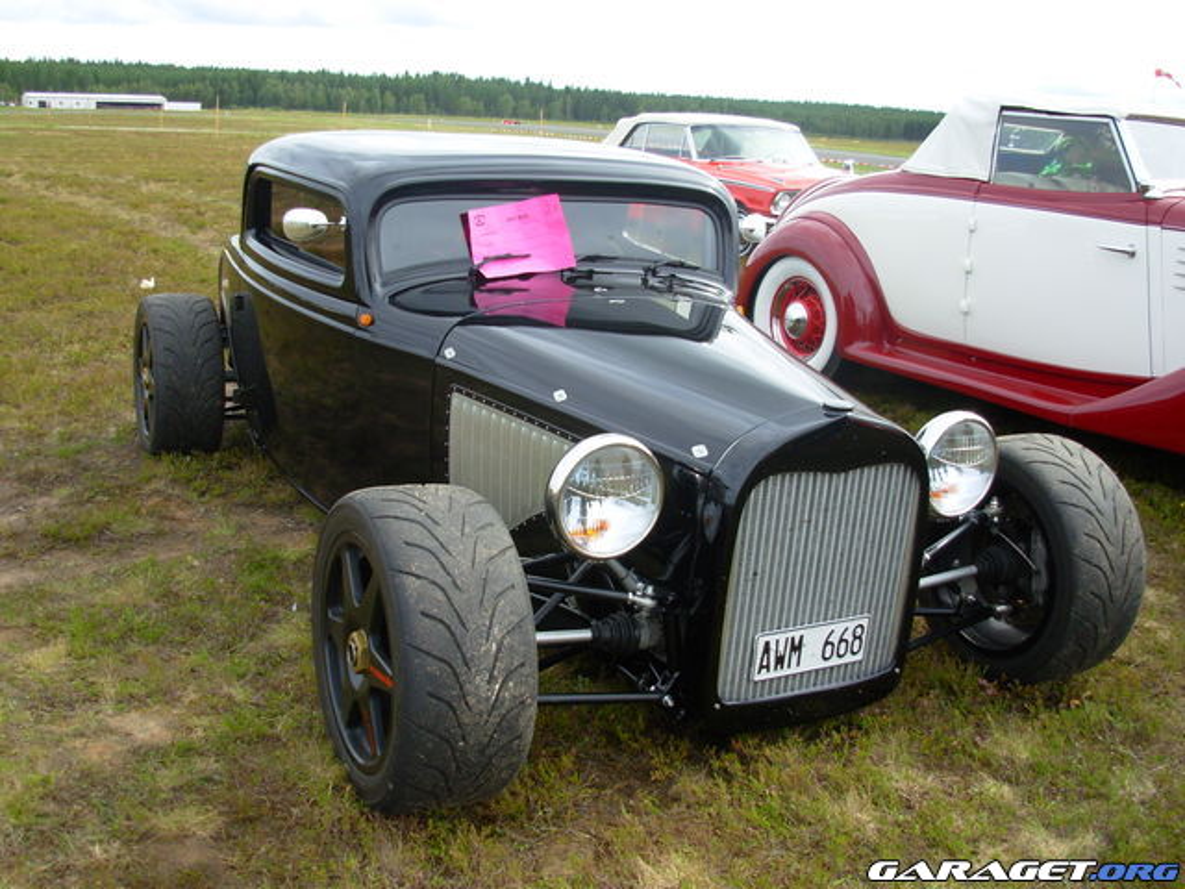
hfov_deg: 49.0
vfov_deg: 37.7
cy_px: 444
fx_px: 1301
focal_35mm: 38
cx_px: 592
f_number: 2.9
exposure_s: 1/362
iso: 50
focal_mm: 6.3
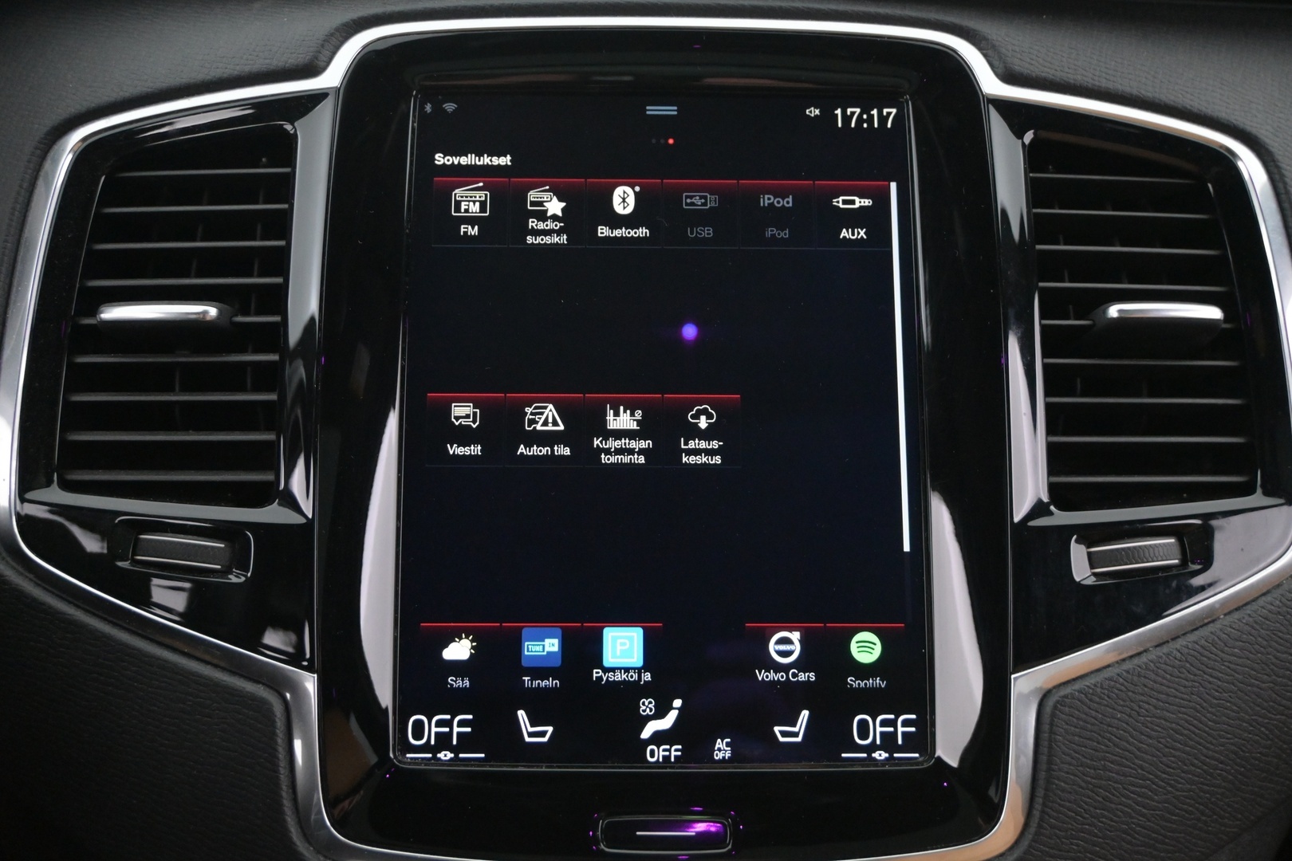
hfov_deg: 51.3
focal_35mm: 38
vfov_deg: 35.5
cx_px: 646
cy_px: 430
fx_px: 1346
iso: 4000
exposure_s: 1/40
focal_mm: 25
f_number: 4.2
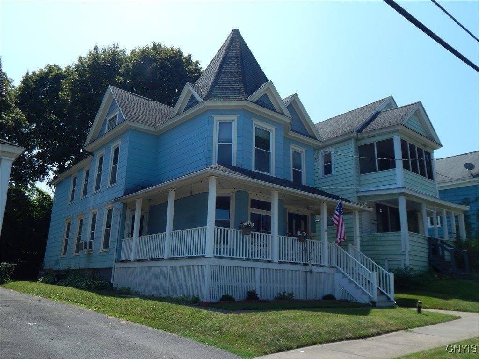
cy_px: 180
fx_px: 387
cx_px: 240
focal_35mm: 28
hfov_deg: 63.4
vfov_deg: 49.7
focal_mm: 5.1
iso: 125
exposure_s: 1/1250
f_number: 3.2
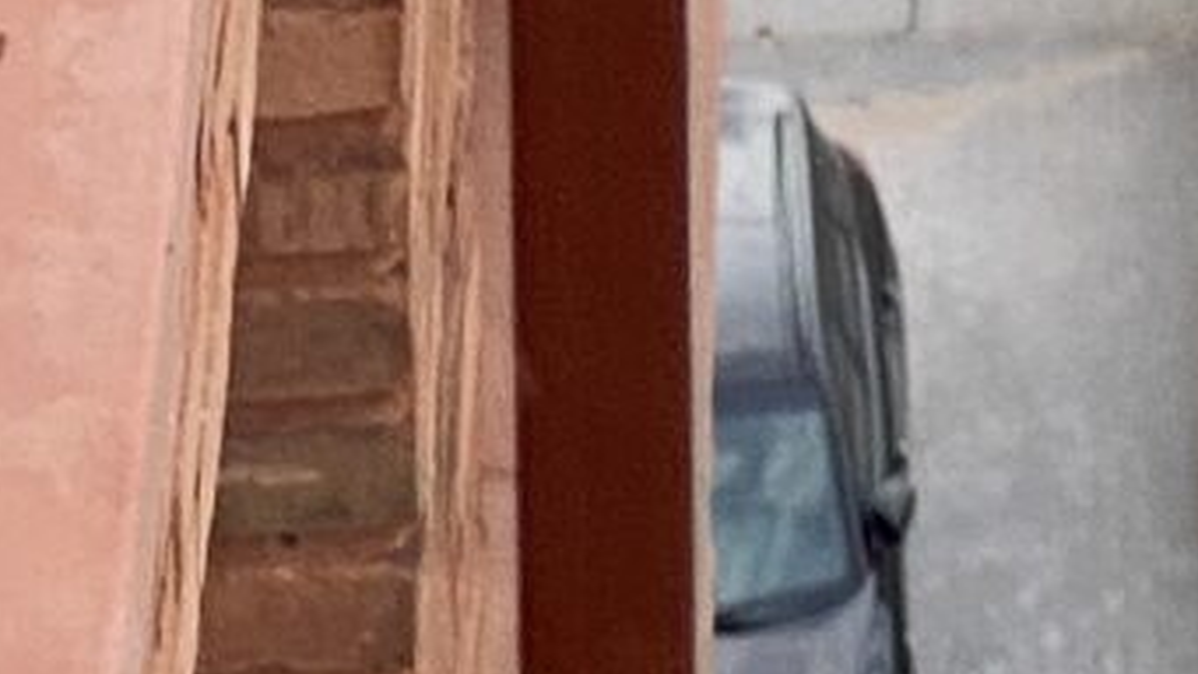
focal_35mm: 425
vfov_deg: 2.7
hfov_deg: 5.0
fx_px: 13504
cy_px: -2991
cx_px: 2501
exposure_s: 1/564
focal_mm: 6
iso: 20
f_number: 2
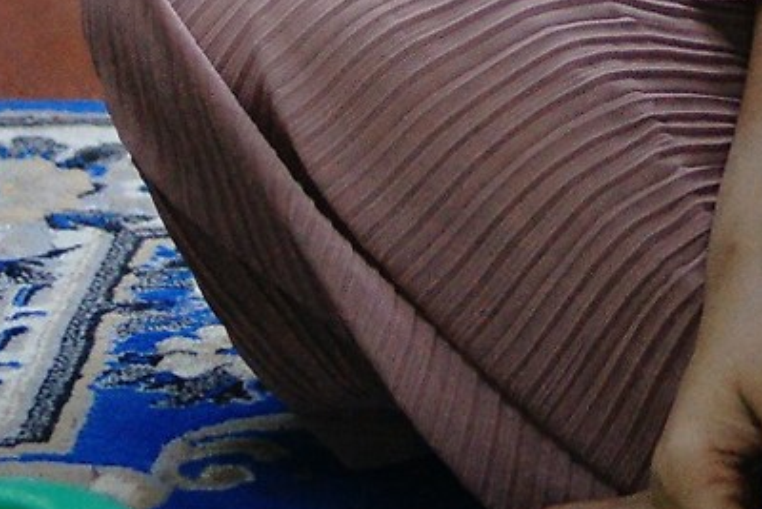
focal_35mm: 300
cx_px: 1760
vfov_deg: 4.5
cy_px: -348
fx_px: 6352
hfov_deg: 6.6
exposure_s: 1/60
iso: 800
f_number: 2.8
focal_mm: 50
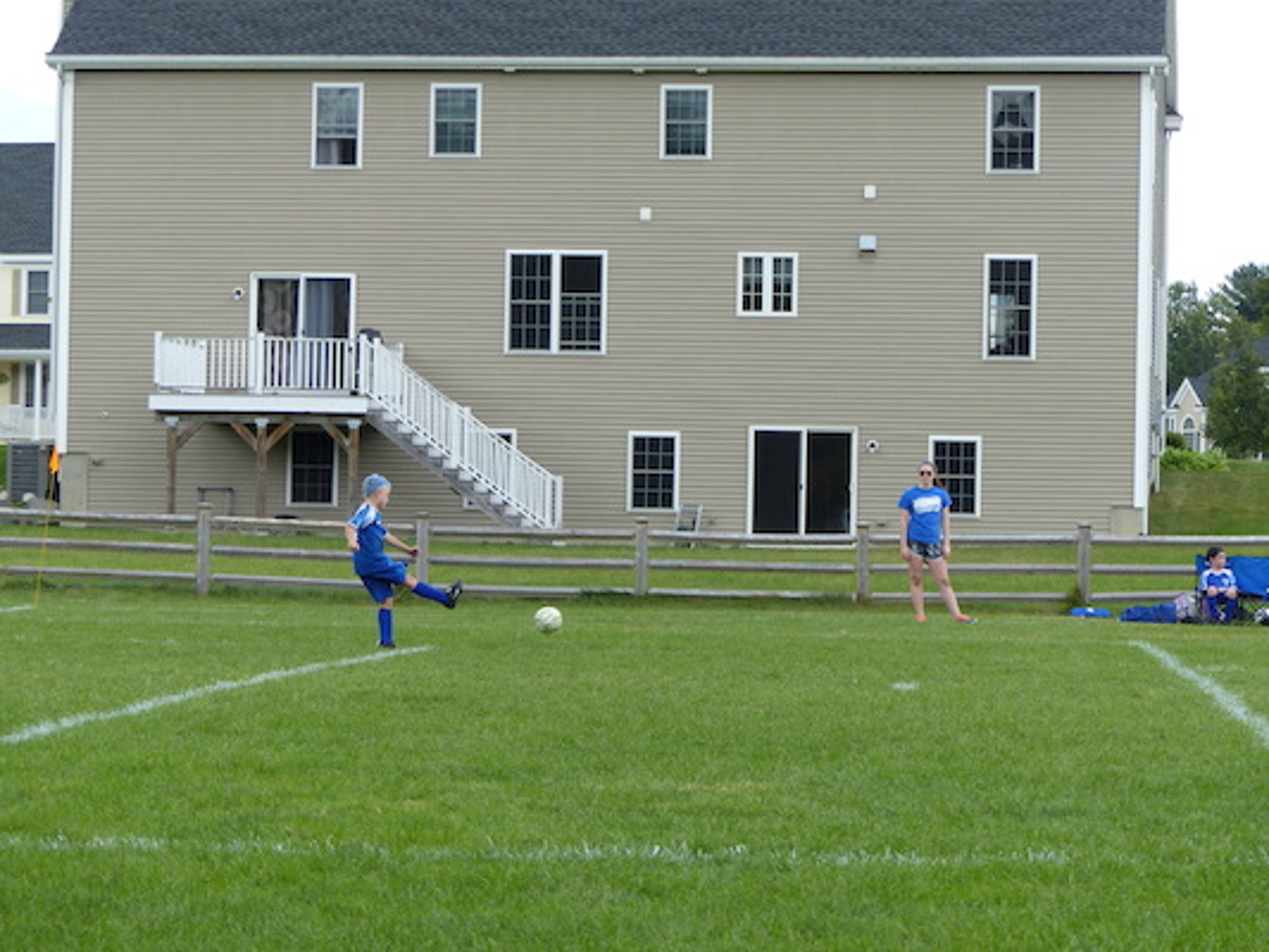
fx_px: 4253
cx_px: 634
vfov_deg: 12.8
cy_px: 476
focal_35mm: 116
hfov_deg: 17.0
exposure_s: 1/500
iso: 125
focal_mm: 20.9
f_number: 2.8
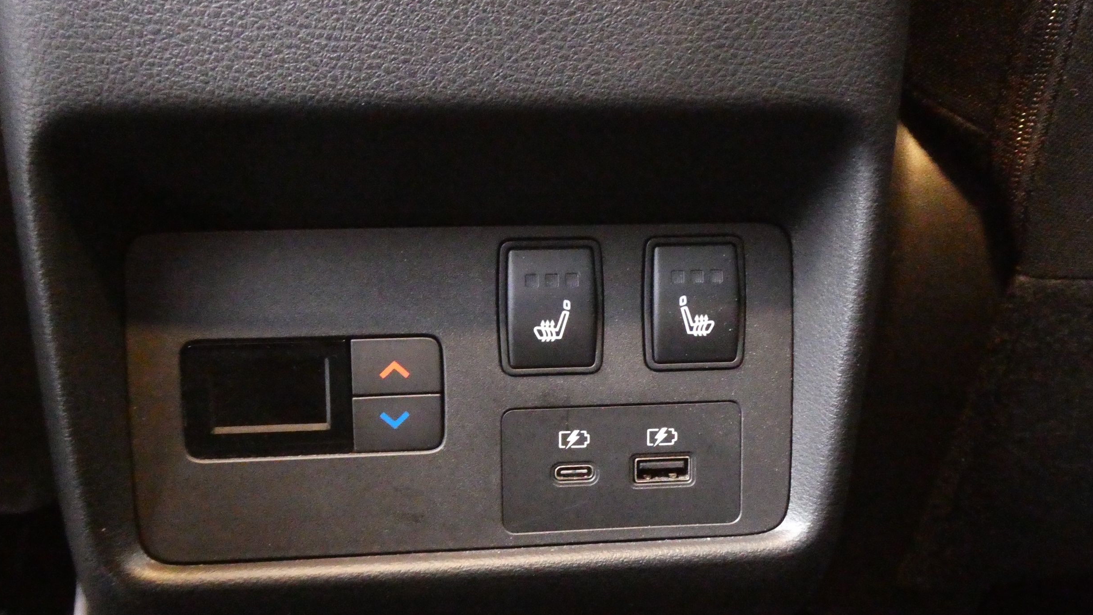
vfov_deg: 30.4
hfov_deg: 51.6
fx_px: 1130
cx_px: 547
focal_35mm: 39
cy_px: 339
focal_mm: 6.3
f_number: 3.7
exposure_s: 1/3.2
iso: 3200
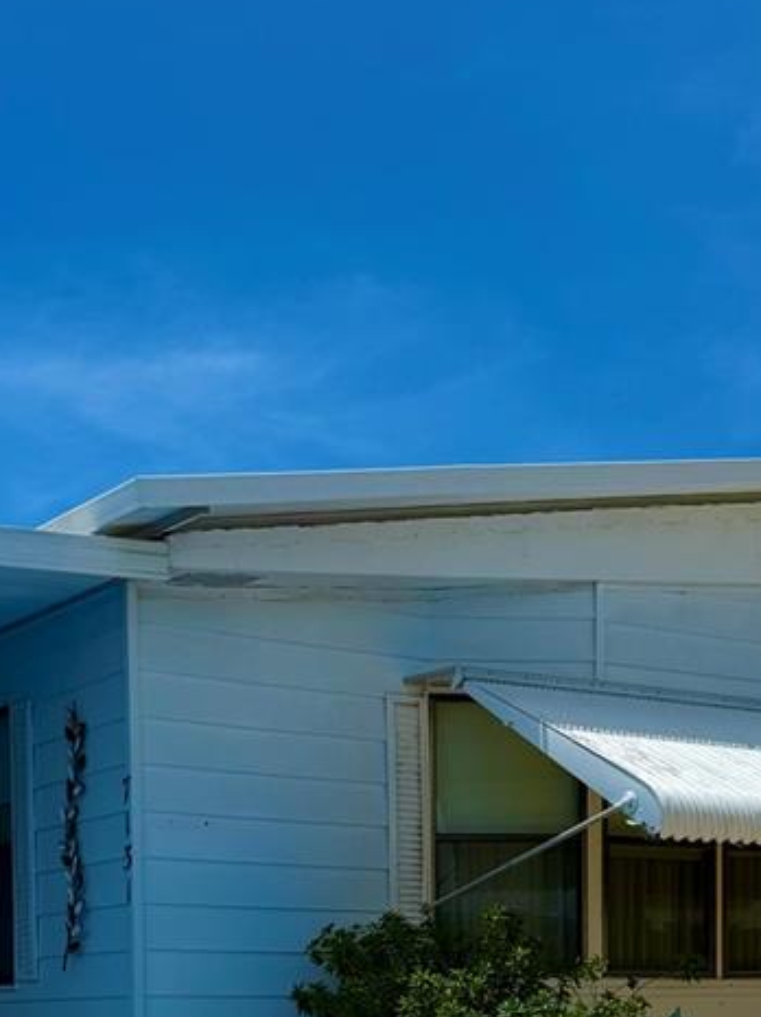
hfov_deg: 23.6
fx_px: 1820
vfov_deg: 28.7
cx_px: 300
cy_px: 1076
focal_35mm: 62
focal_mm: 6.76
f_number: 1.78
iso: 80
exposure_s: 1/10309
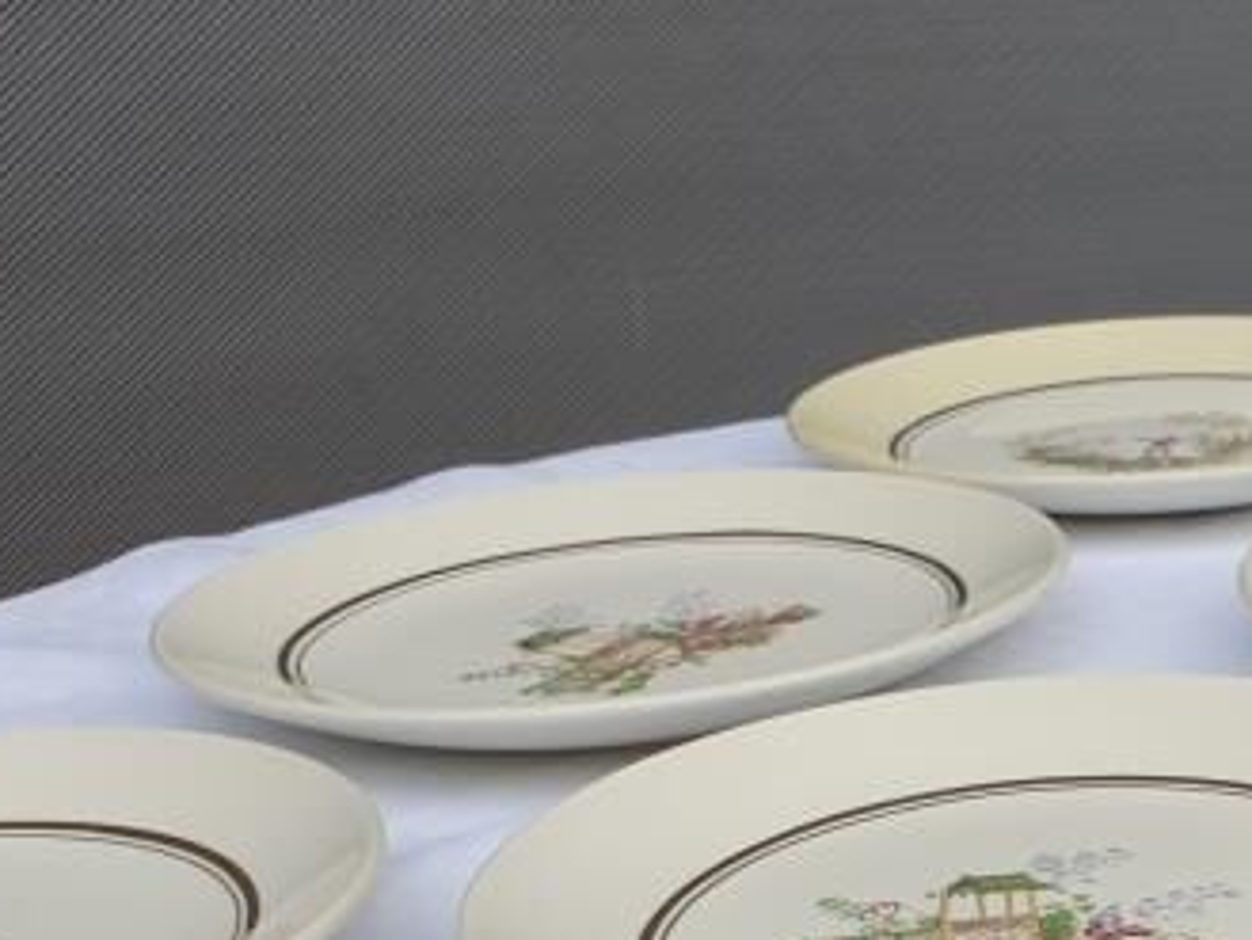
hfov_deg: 21.9
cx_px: 1594
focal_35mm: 81
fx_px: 2931
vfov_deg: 17.0
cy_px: 1263
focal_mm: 4.3
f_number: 2.4
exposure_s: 1/126
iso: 50
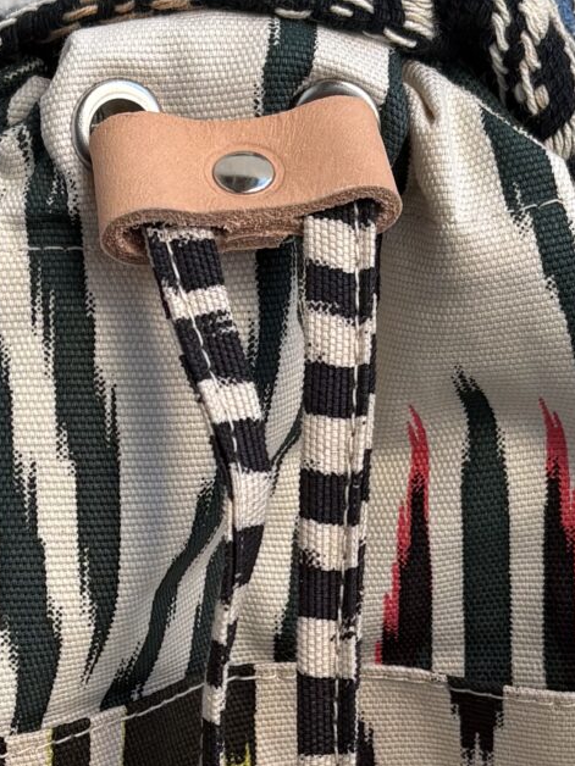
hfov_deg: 13.9
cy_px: 682
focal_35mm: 106
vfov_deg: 18.3
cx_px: 187
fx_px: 2348
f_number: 1.6
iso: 40
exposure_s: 1/291
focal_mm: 5.96
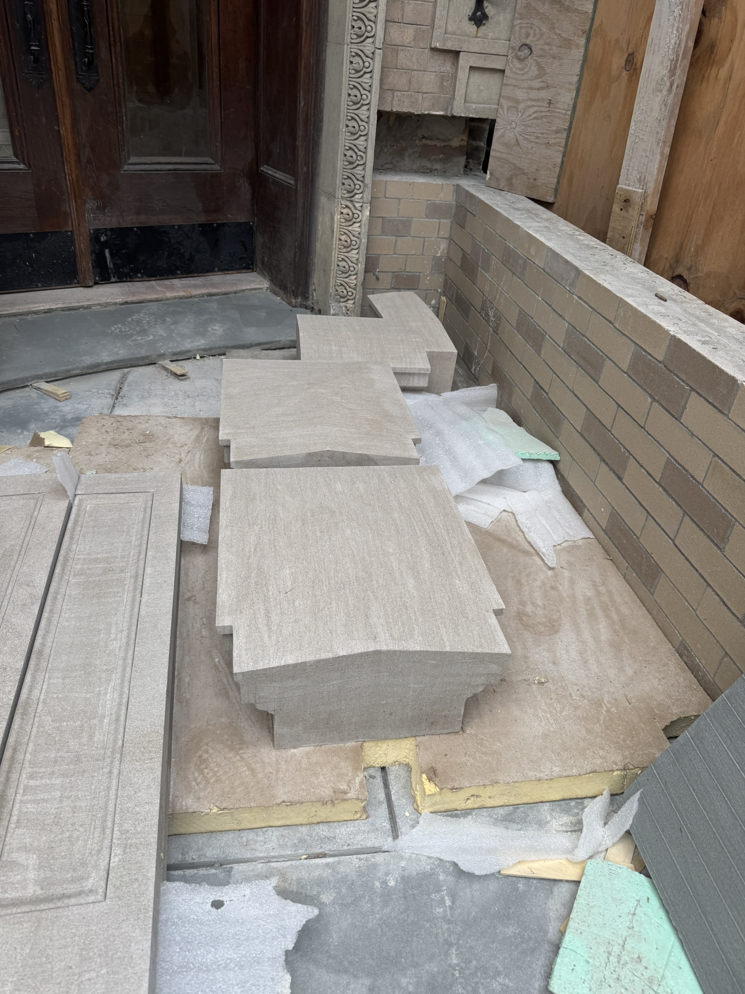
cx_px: 372
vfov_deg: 71.6
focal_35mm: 24
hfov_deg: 56.8
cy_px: 497
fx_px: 689
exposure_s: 1/312
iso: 80
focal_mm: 6.76
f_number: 1.78
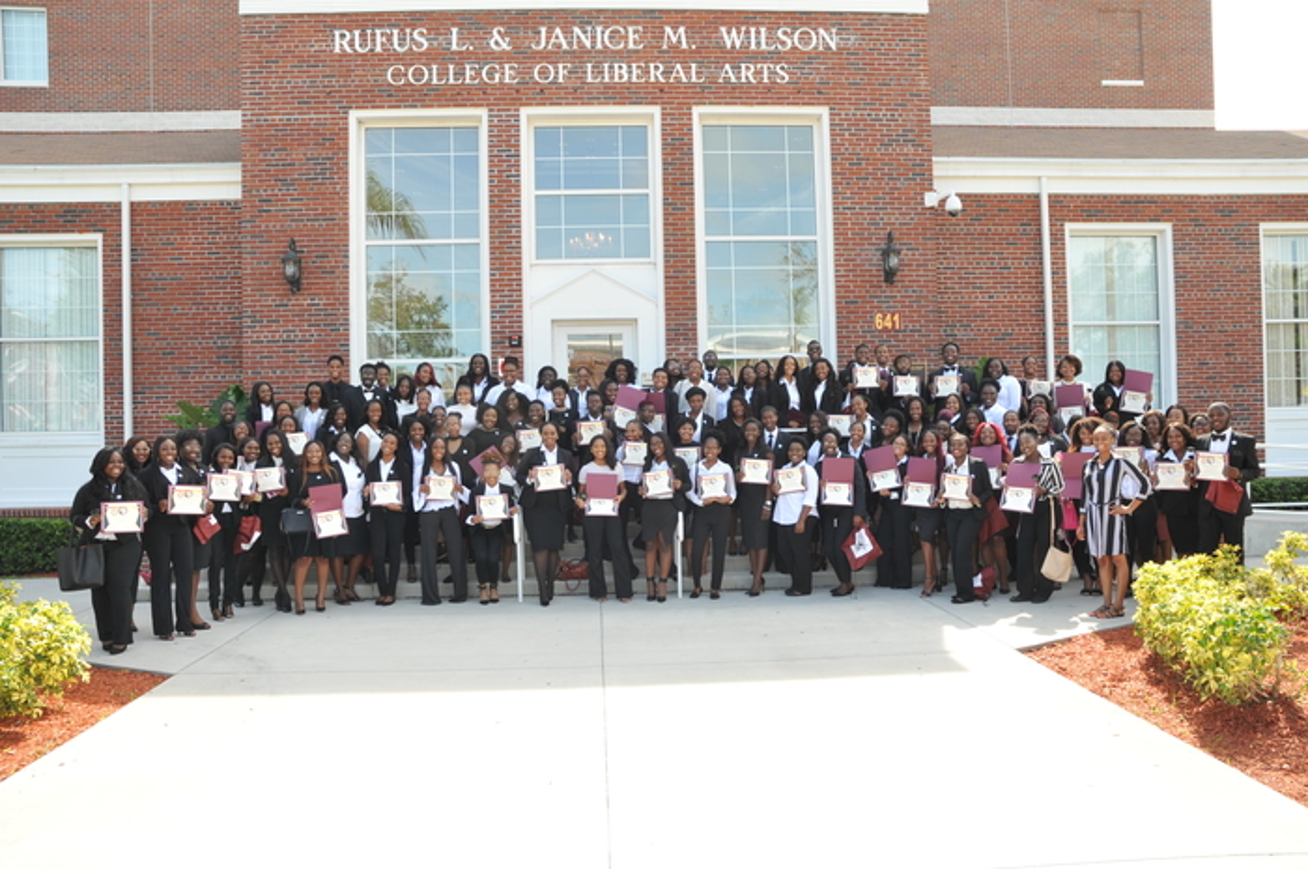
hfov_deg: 67.4
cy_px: 434
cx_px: 654
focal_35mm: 27
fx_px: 980
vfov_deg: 47.8
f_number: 6.3
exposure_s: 1/160
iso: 250
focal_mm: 18
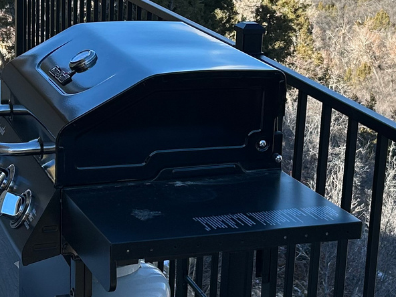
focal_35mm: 90
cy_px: 108
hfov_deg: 21.8
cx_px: 213
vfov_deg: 16.4
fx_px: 1030
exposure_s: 1/2513
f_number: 1.5
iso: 50
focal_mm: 5.7
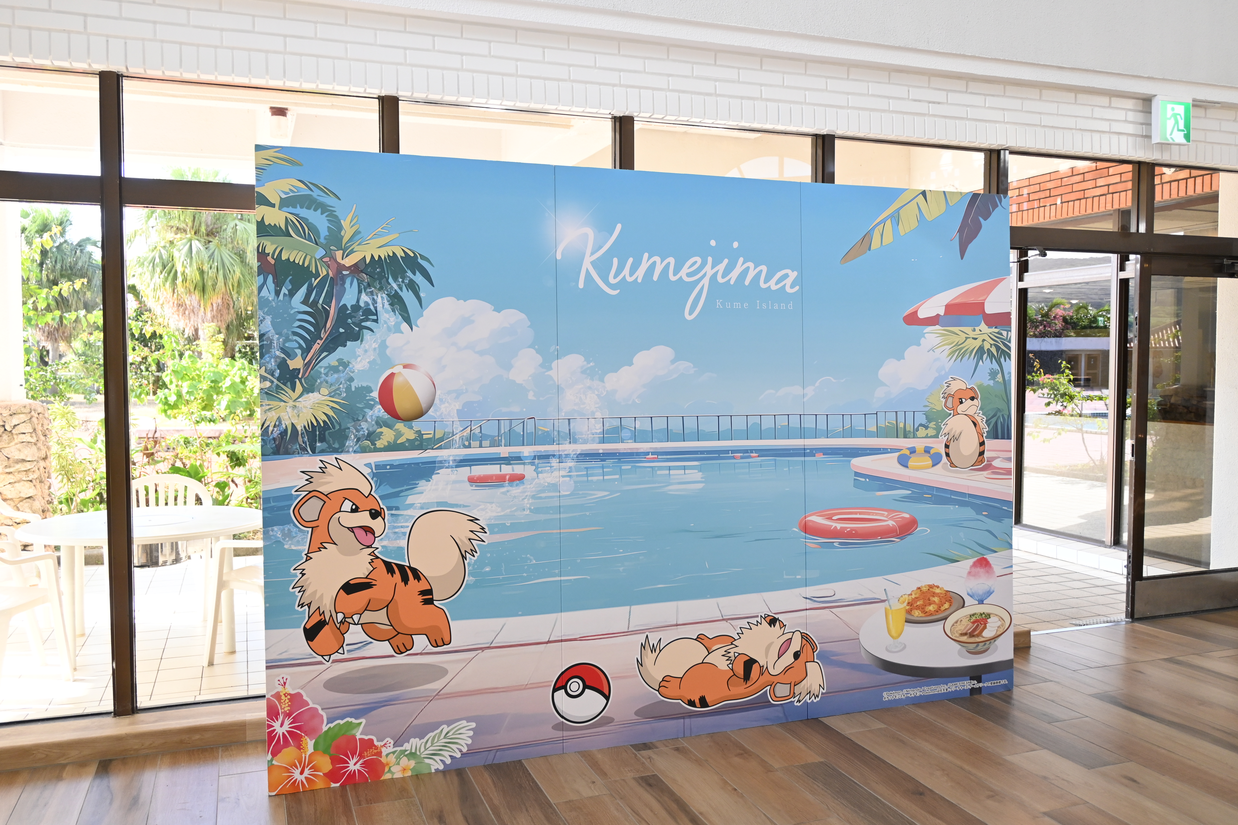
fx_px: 1032
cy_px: 412
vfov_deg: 43.6
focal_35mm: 30
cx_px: 619
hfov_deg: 61.9
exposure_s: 1/200
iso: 400
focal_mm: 20
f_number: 3.8
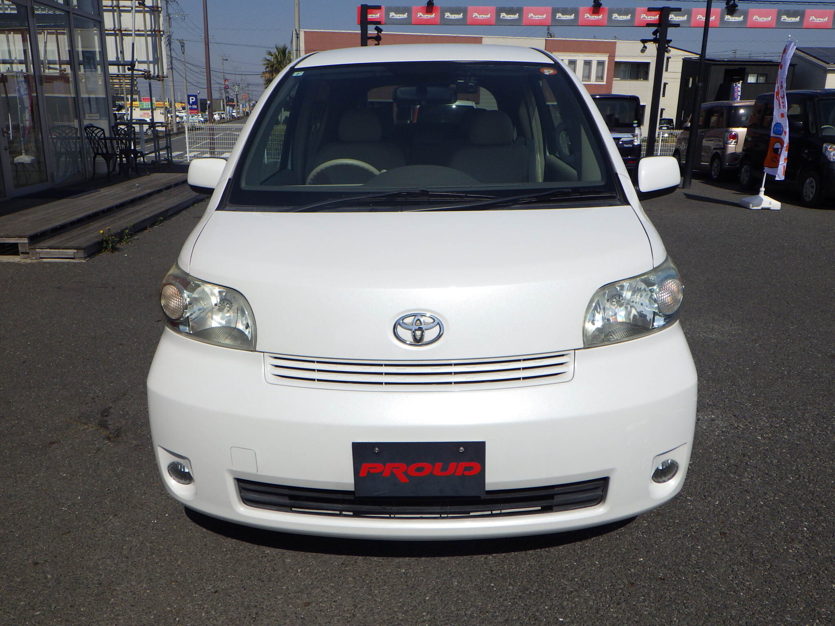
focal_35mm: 28
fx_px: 675
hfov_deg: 63.4
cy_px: 313
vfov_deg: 49.7
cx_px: 418
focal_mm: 5
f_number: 4.2
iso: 125
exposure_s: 1/2500
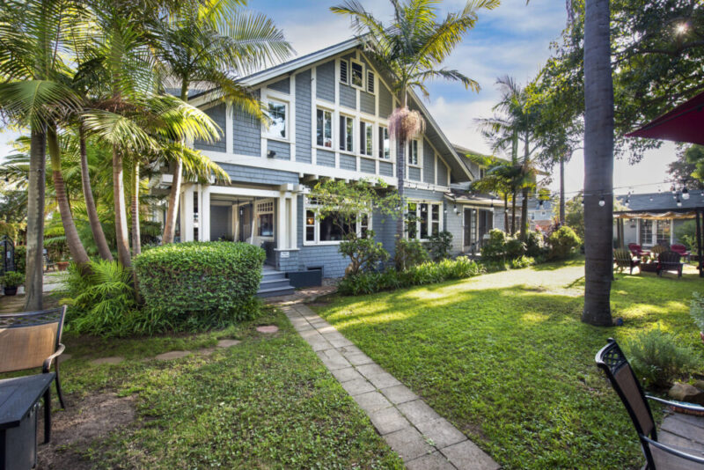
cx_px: 352
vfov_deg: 77.4
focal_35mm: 15
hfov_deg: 100.4
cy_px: 235
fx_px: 293
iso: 125
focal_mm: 15
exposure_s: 1/60
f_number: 6.3
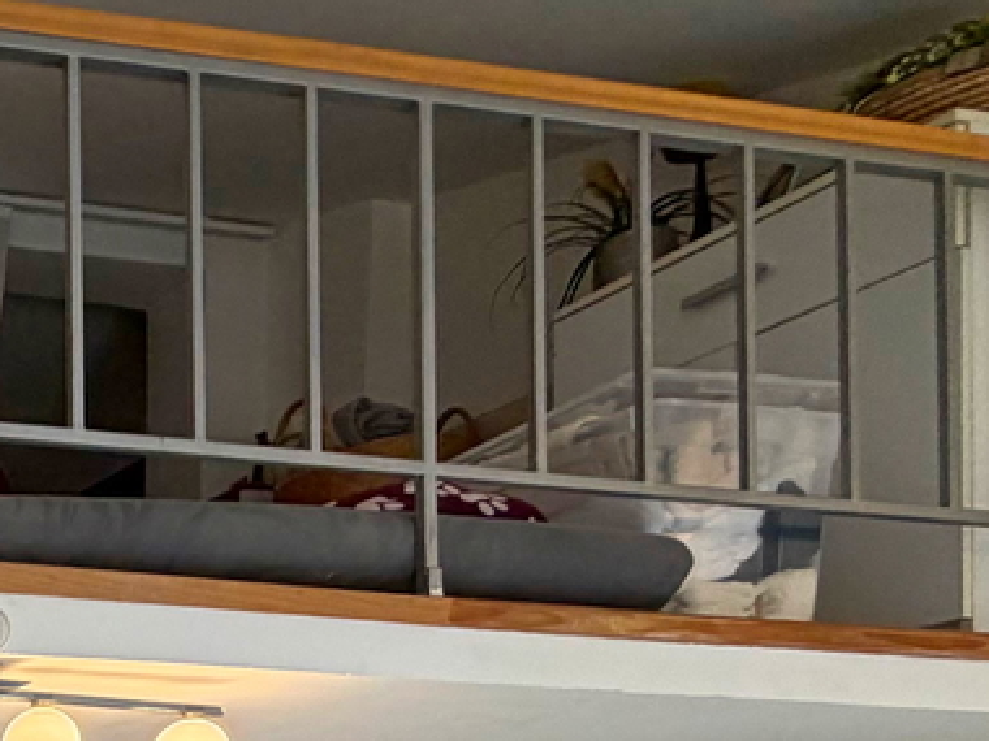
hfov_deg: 25.6
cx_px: -544
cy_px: 1024
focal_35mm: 53
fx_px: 1514
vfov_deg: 23.5
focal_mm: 2.22
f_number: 2.2
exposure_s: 1/100
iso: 125
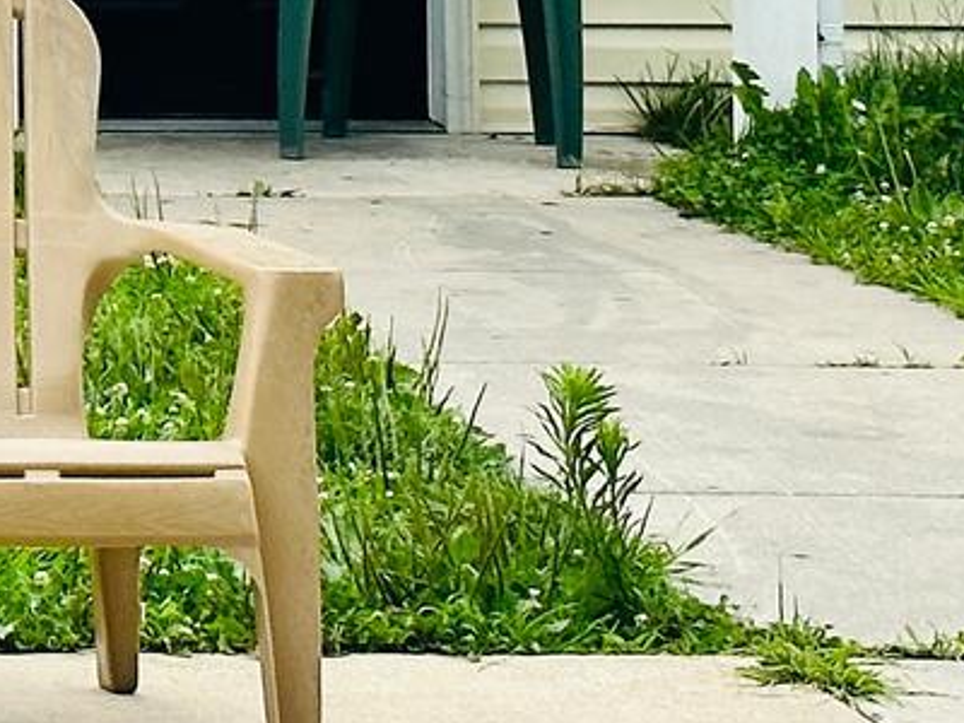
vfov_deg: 5.9
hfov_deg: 7.8
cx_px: -824
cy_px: -812
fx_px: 6851
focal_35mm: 246
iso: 64
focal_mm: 6.86
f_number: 1.78
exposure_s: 1/3731
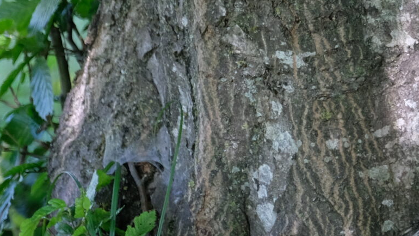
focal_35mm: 289
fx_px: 3211
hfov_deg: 7.4
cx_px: 551
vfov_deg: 4.2
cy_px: -216
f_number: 2.8
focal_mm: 55
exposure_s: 1/250
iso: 800
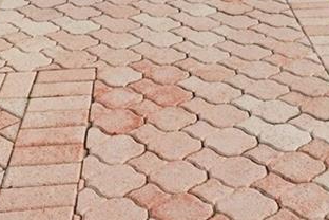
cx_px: 258
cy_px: -257
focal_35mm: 82
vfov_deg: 13.5
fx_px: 749
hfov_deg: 24.4
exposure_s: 1/6400
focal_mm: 16
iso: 400
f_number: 9
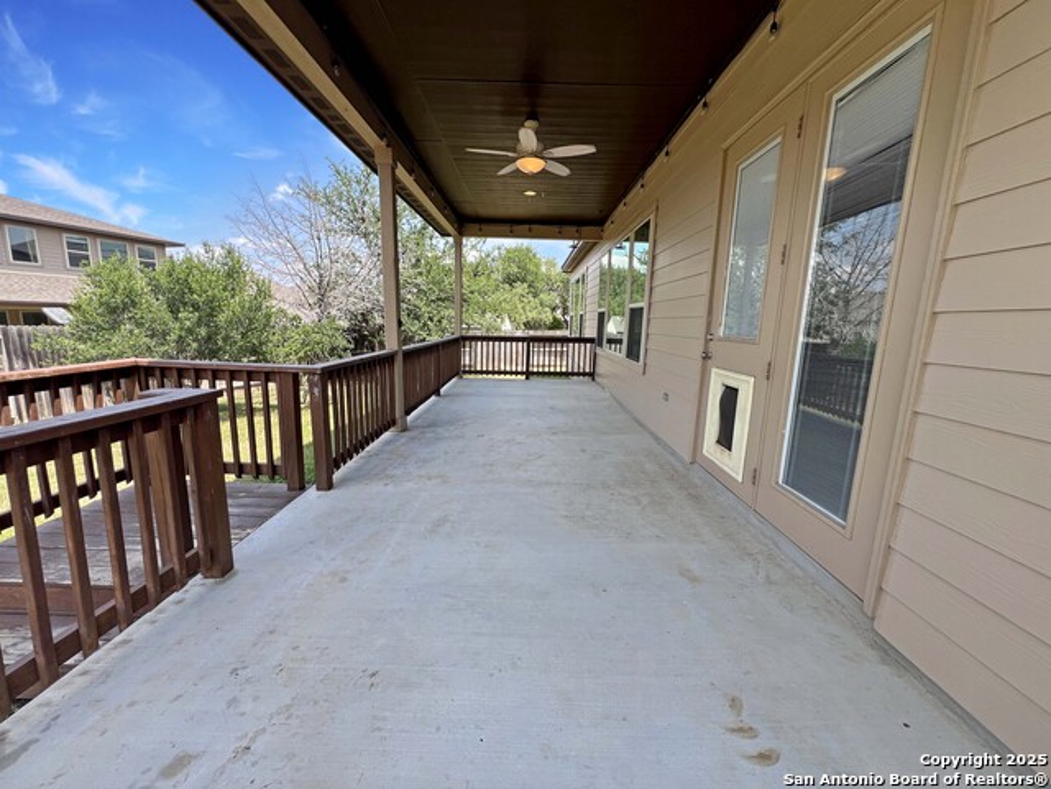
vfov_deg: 89.9
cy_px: 394
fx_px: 395
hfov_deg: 106.2
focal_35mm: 13
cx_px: 526
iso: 32
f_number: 1.8
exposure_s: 1/444
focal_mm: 1.57
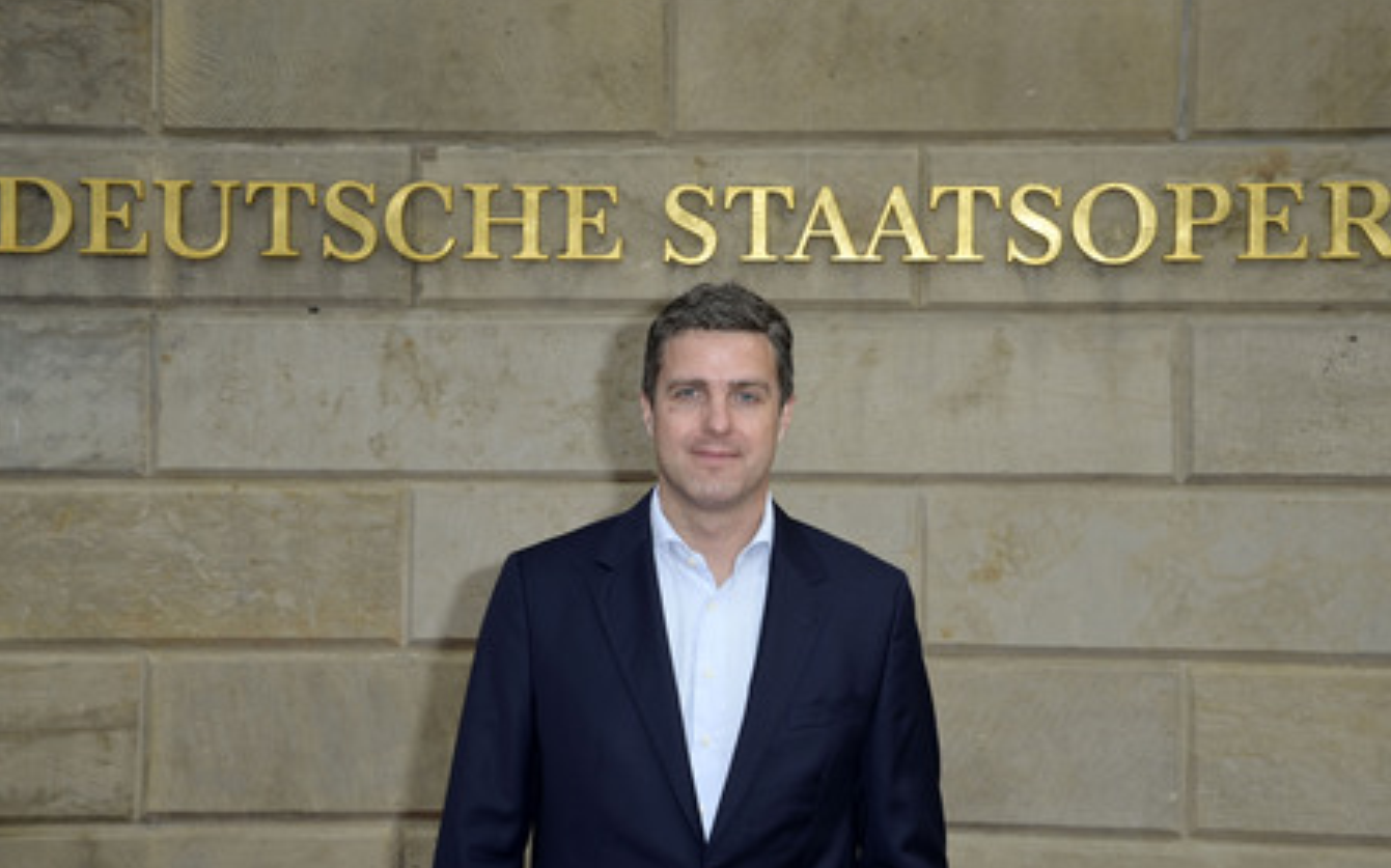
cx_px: 699
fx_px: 2728
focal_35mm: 72
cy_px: 423
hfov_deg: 28.6
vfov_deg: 18.1
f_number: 11
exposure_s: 1/250
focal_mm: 70
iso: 400
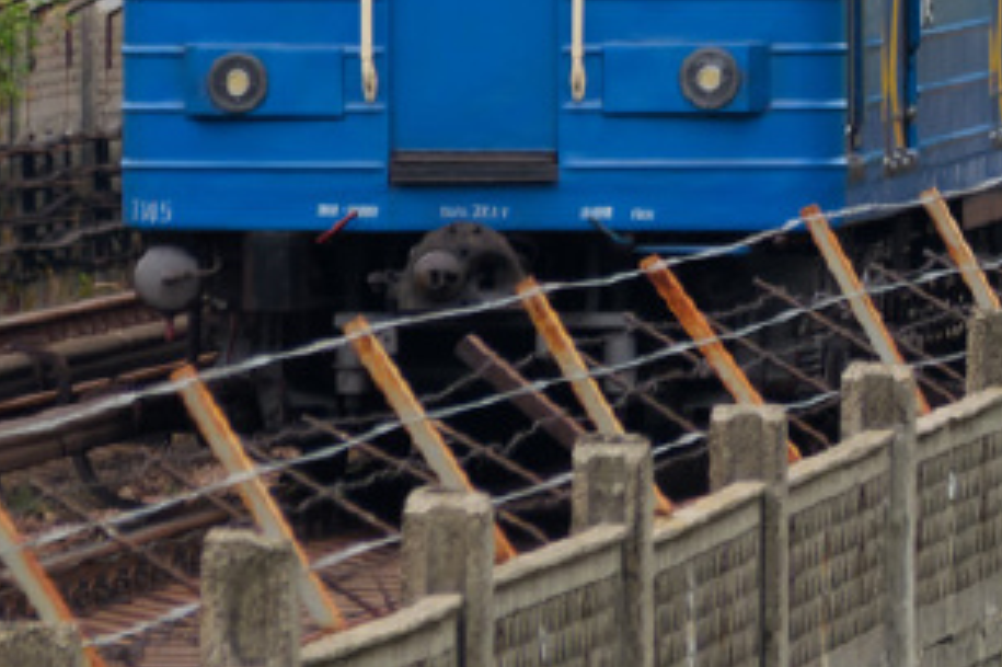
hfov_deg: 2.6
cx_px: 1179
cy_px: -225
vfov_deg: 1.8
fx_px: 21697
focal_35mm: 780
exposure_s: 1/200
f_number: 5.6
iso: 200
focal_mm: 122
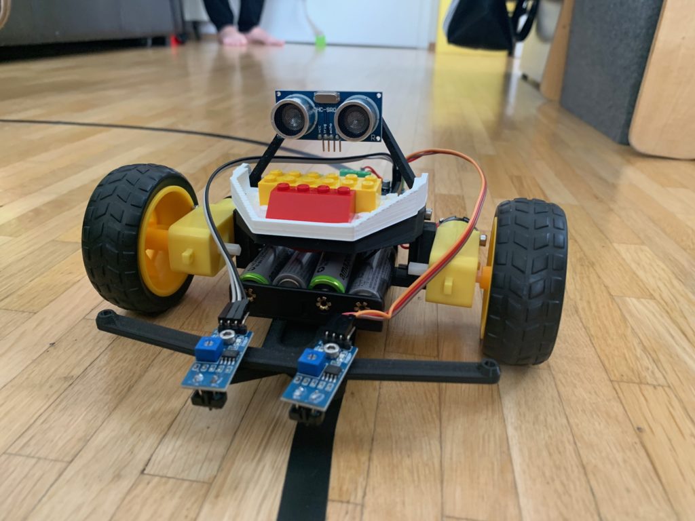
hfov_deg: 67.3
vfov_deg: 53.1
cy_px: 260
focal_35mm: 26
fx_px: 522
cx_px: 348
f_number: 1.8
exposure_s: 1/60
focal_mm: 4.25
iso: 200
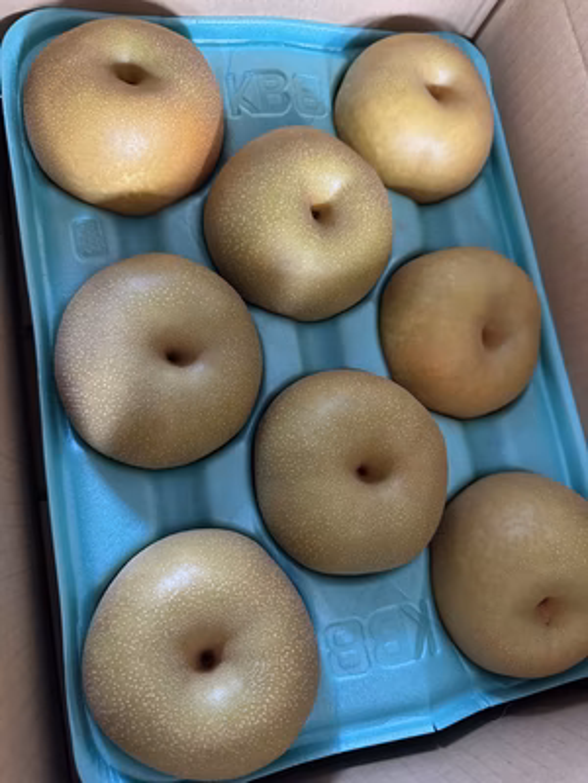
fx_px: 544
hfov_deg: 56.8
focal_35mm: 24
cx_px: 294
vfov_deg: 71.6
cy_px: 392
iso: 800
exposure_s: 1/47
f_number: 1.78
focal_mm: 6.76
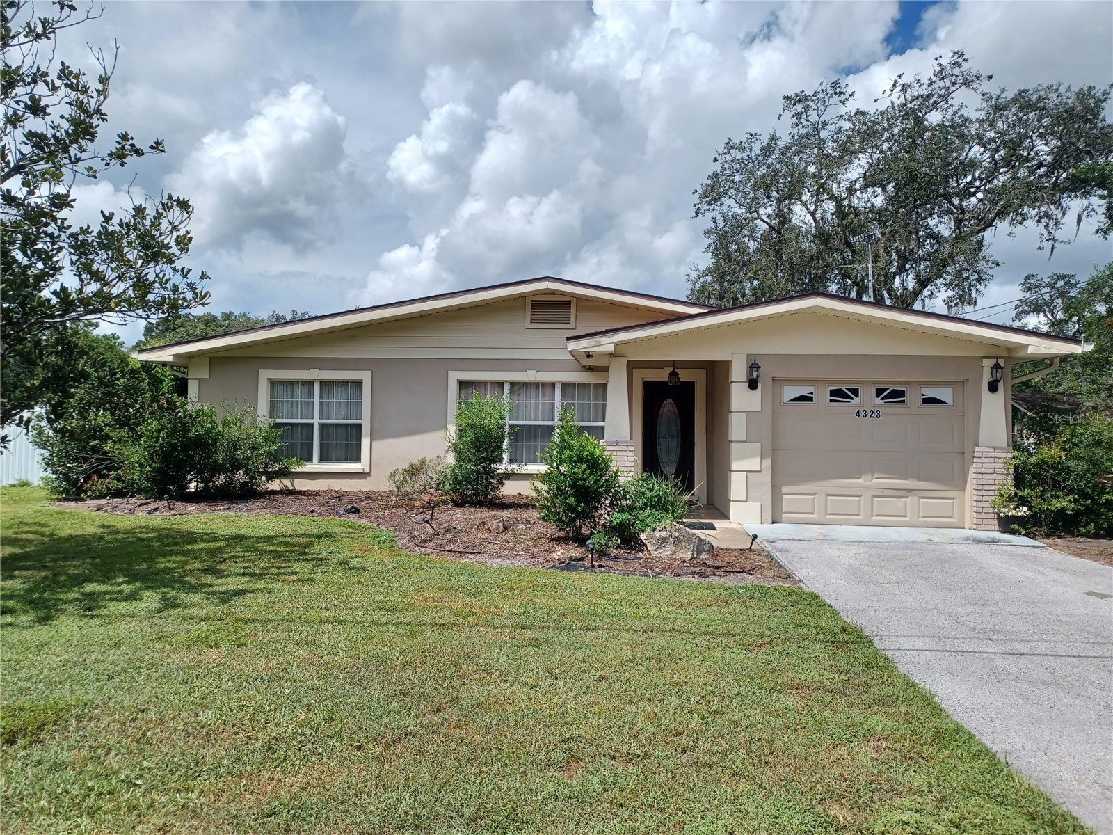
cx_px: 556
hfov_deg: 69.4
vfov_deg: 54.9
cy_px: 418
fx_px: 804
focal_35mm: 25
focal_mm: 4.6
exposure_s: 1/908
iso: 32
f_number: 1.8
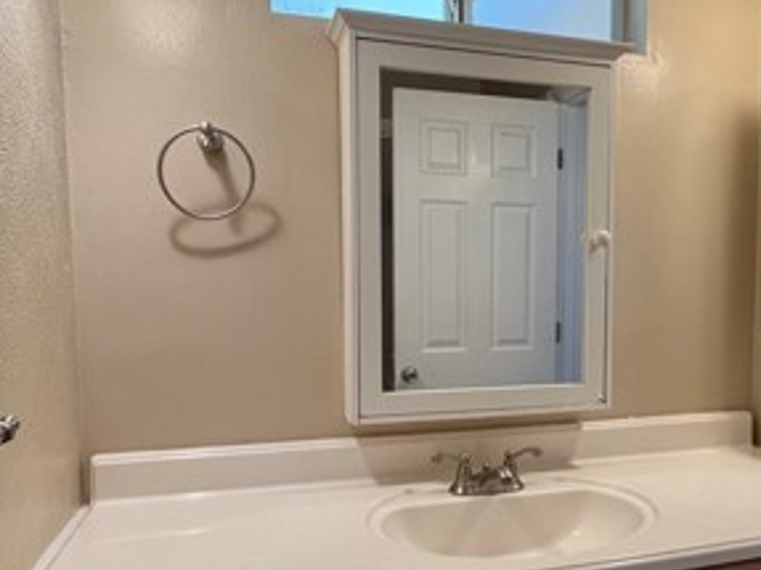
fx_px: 637
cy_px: 347
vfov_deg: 47.9
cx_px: 459
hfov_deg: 61.1
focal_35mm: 29
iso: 200
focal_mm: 1.57
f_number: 1.8
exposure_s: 1/120
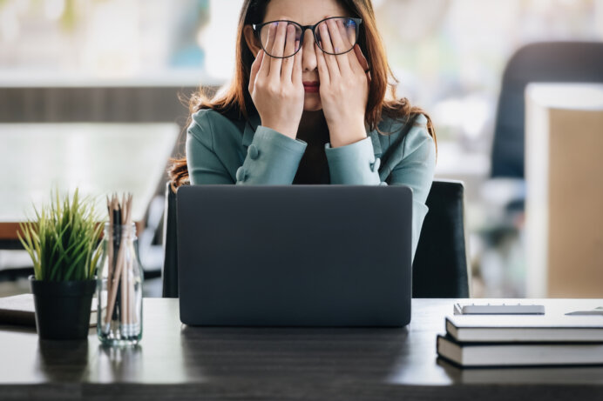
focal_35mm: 233
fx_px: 3902
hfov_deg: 8.8
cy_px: 181
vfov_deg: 5.9
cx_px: 293
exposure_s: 1/100
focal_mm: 140
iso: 1000
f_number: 2.8
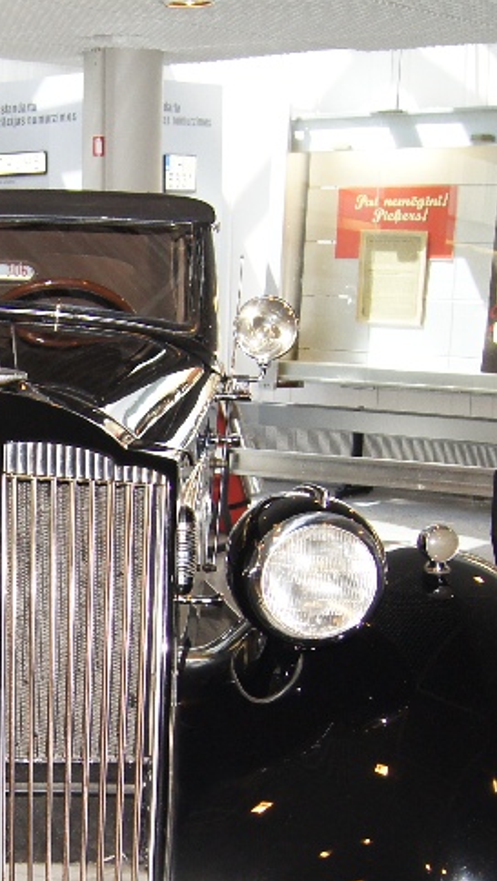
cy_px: 635
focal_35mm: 70
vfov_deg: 29.8
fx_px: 1637
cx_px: -71
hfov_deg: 16.7
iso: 400
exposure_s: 1/100
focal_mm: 18
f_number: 3.5
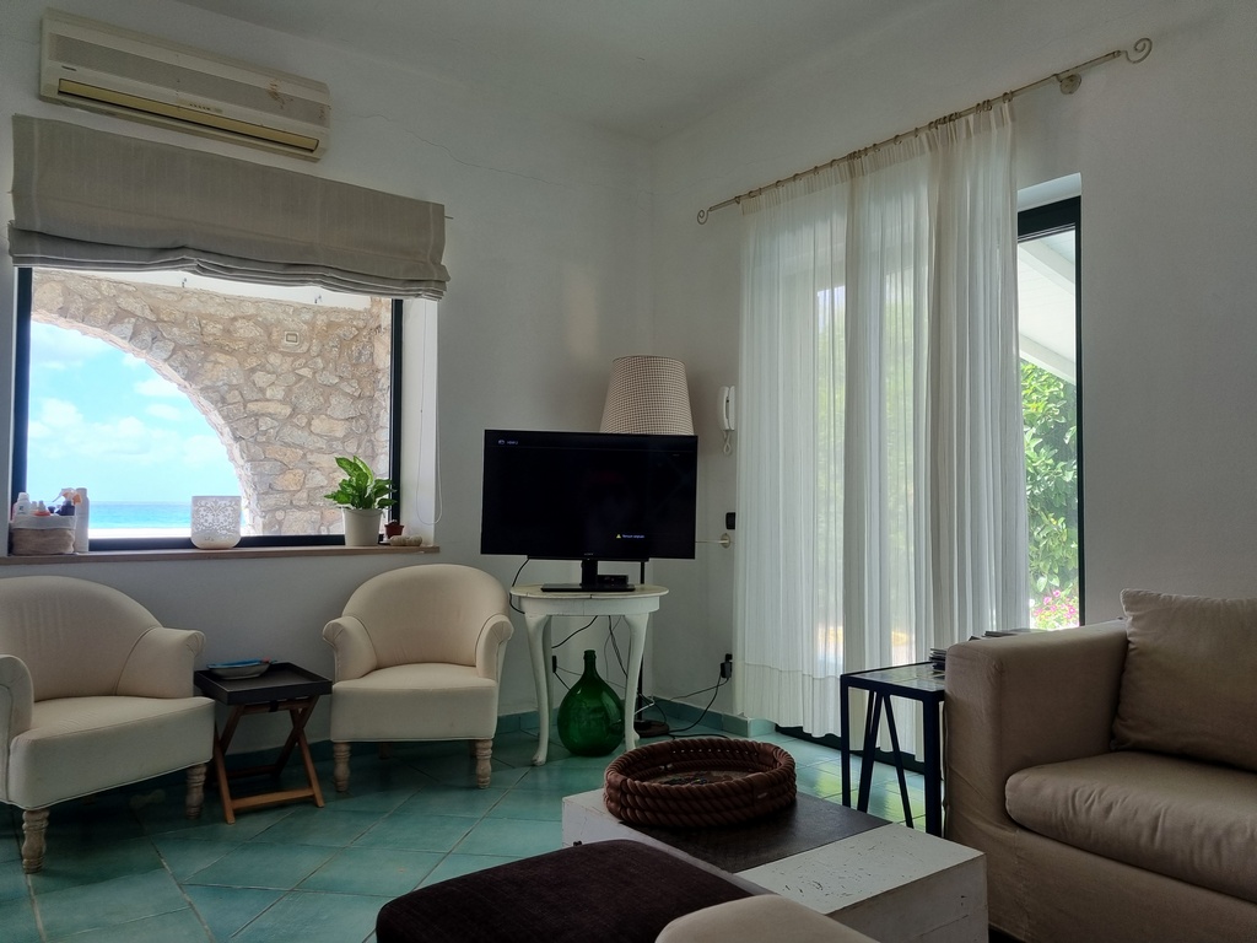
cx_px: 628
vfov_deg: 53.1
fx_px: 944
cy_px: 472
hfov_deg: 67.3
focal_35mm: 26
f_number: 1.8
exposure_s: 1/207
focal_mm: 5.4
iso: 50
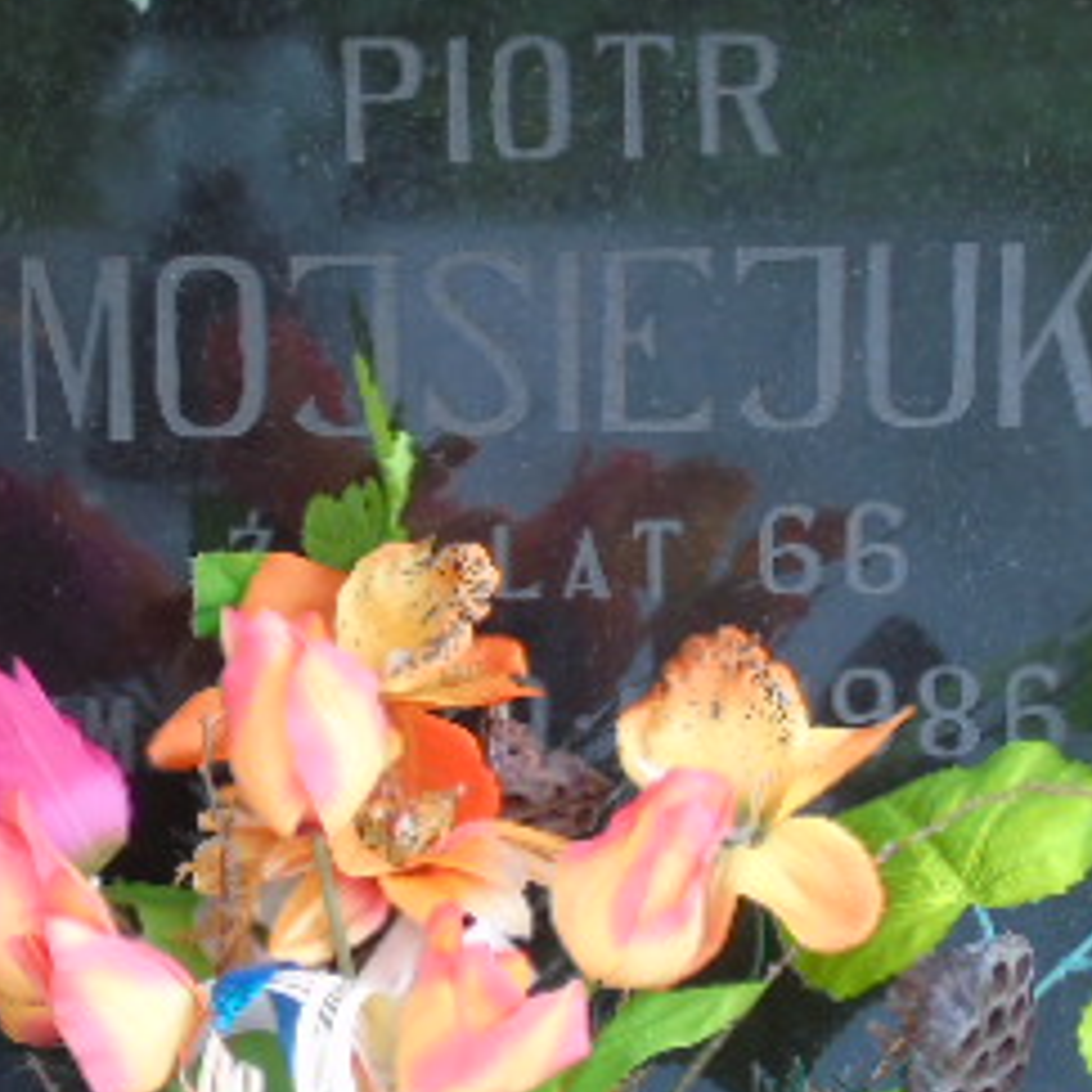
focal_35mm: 289
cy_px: 575
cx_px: 342
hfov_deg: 6.1
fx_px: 10315
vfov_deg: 6.1
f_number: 4.6
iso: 160
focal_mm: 22
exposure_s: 1/30
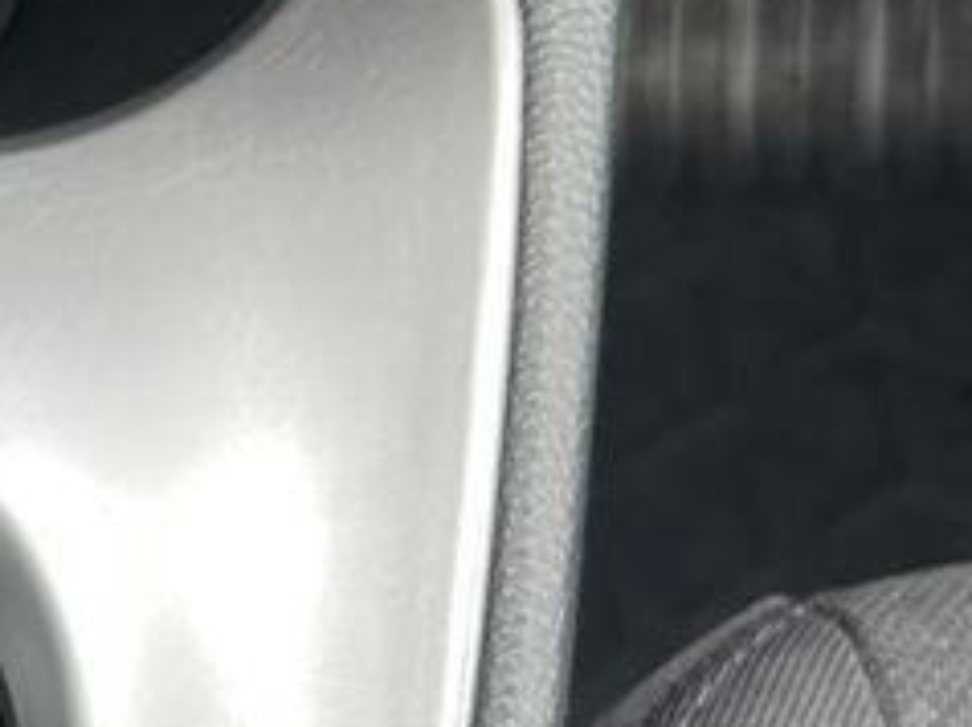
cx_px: -429
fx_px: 3142
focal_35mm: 112
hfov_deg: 16.3
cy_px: 854
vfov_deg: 12.9
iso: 125
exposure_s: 1/109
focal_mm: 5.1
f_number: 1.6
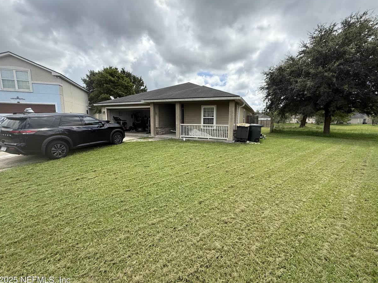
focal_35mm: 15
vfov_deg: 81.7
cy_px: 142
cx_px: 194
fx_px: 164
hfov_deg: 98.2
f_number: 2.2
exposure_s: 1/1431
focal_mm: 2.22
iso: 64
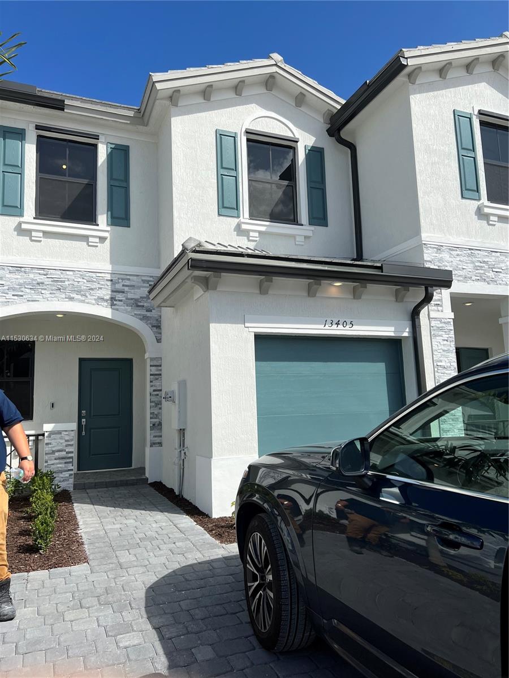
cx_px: 254
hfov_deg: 53.1
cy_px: 339
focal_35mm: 26
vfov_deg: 67.3
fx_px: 510
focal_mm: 5.7
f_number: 1.5
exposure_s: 1/6579
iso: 50
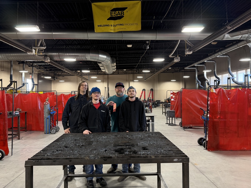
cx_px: 126
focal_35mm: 24
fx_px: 174
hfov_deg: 71.6
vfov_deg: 56.8
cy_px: 94
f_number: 1.78
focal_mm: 6.76
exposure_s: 1/60
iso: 200
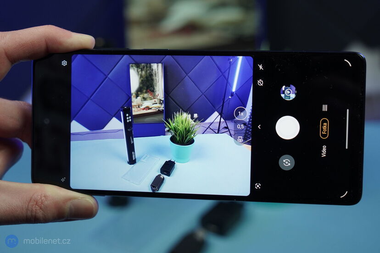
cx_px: 190
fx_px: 538
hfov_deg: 38.9
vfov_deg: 26.5
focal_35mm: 51
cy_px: 126
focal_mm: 51
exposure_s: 1/160
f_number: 6.3
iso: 1600
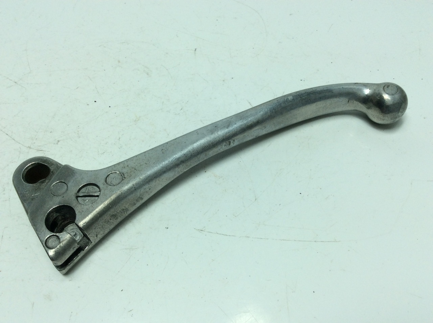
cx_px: 216
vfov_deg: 44.1
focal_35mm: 32
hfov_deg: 56.9
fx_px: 400
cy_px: 162
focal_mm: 3.3
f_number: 2.4
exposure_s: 1/665
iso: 32
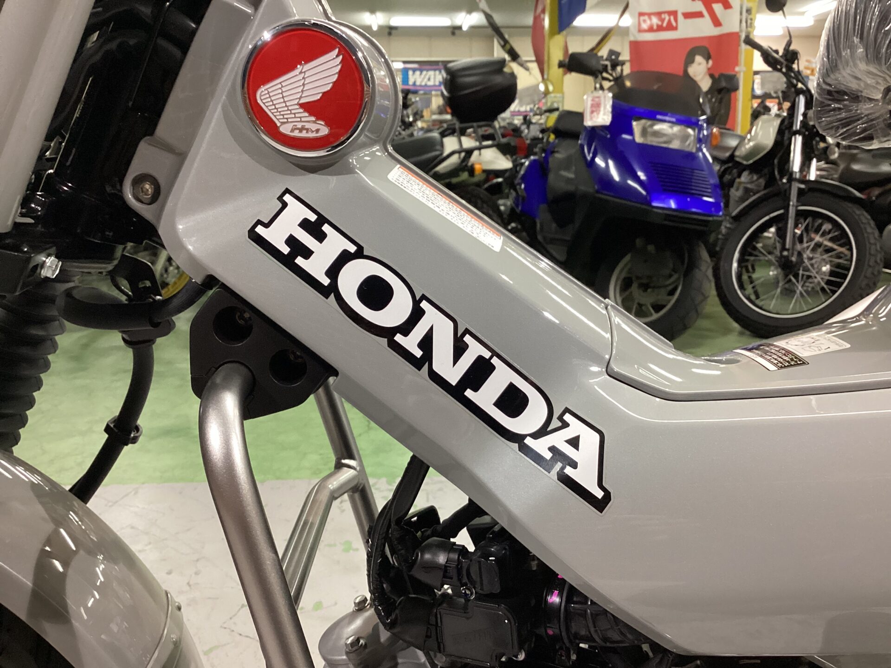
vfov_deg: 45.4
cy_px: 334
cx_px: 446
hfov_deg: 58.4
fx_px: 798
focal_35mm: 31
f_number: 2.4
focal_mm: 3.3
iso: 160
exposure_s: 1/50
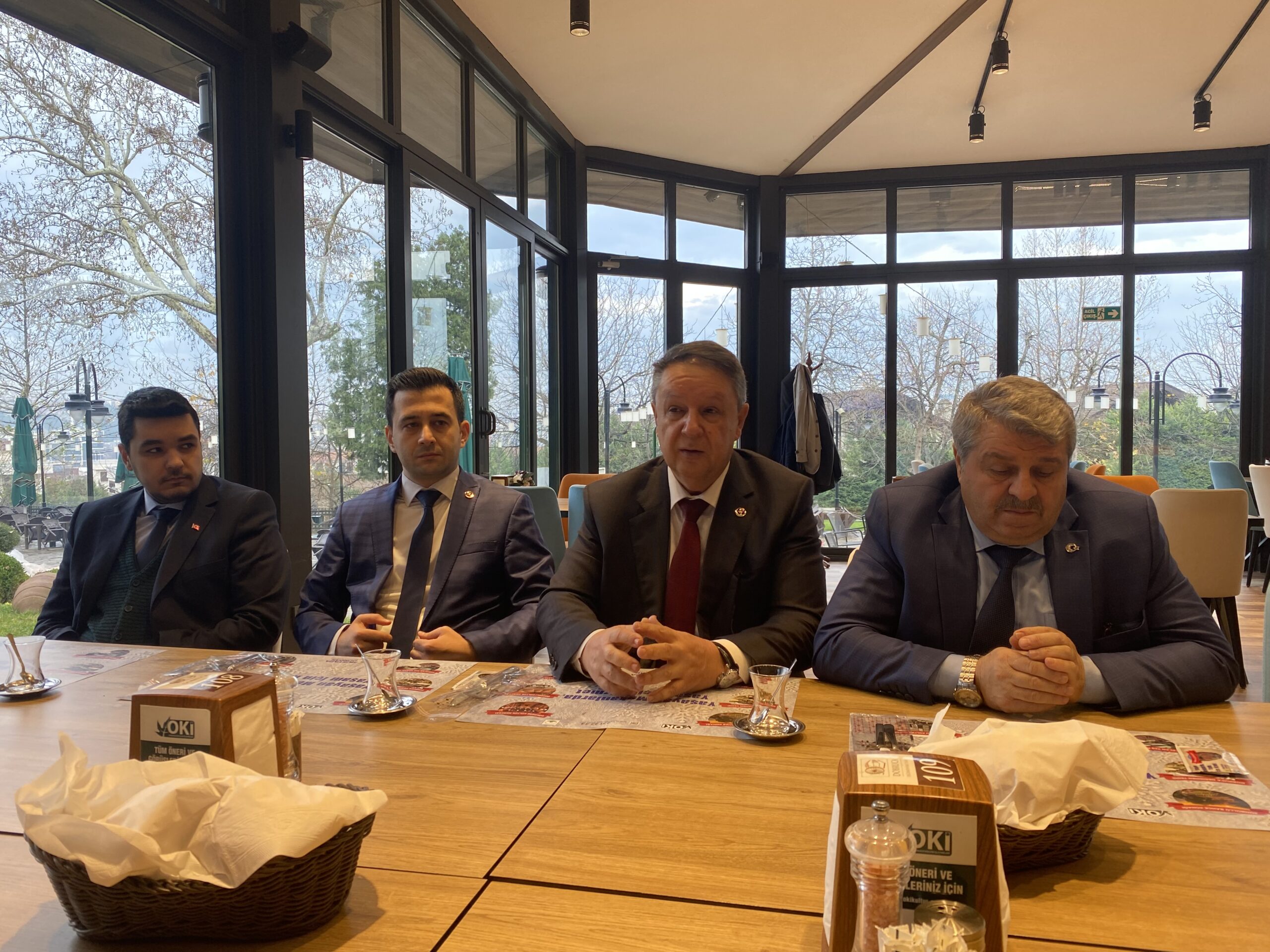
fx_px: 954
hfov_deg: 67.3
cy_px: 476
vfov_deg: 53.1
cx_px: 635
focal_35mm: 26
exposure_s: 1/122
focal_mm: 4.25
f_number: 1.8
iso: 50
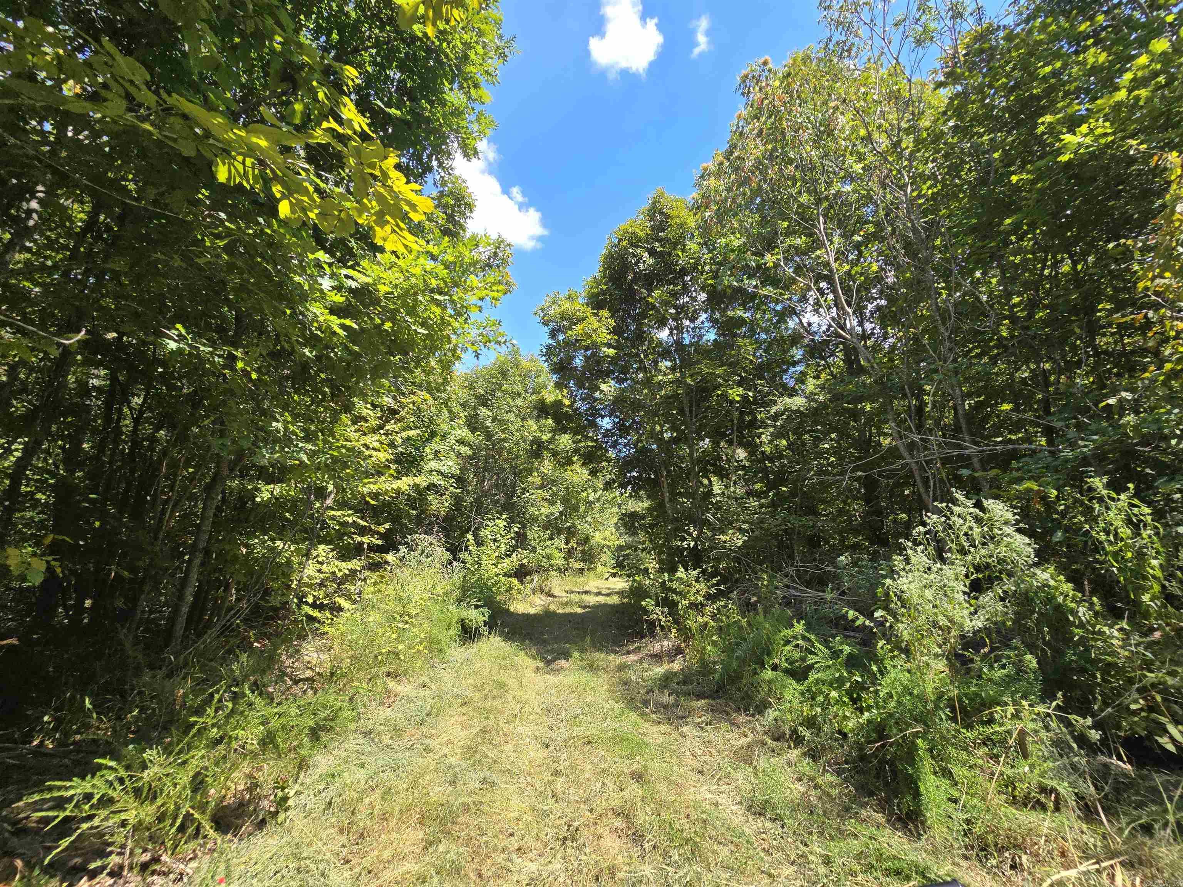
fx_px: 444
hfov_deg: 106.2
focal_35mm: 13
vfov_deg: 89.9
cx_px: 592
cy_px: 444
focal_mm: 2.2
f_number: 2.2
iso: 50
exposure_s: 1/902
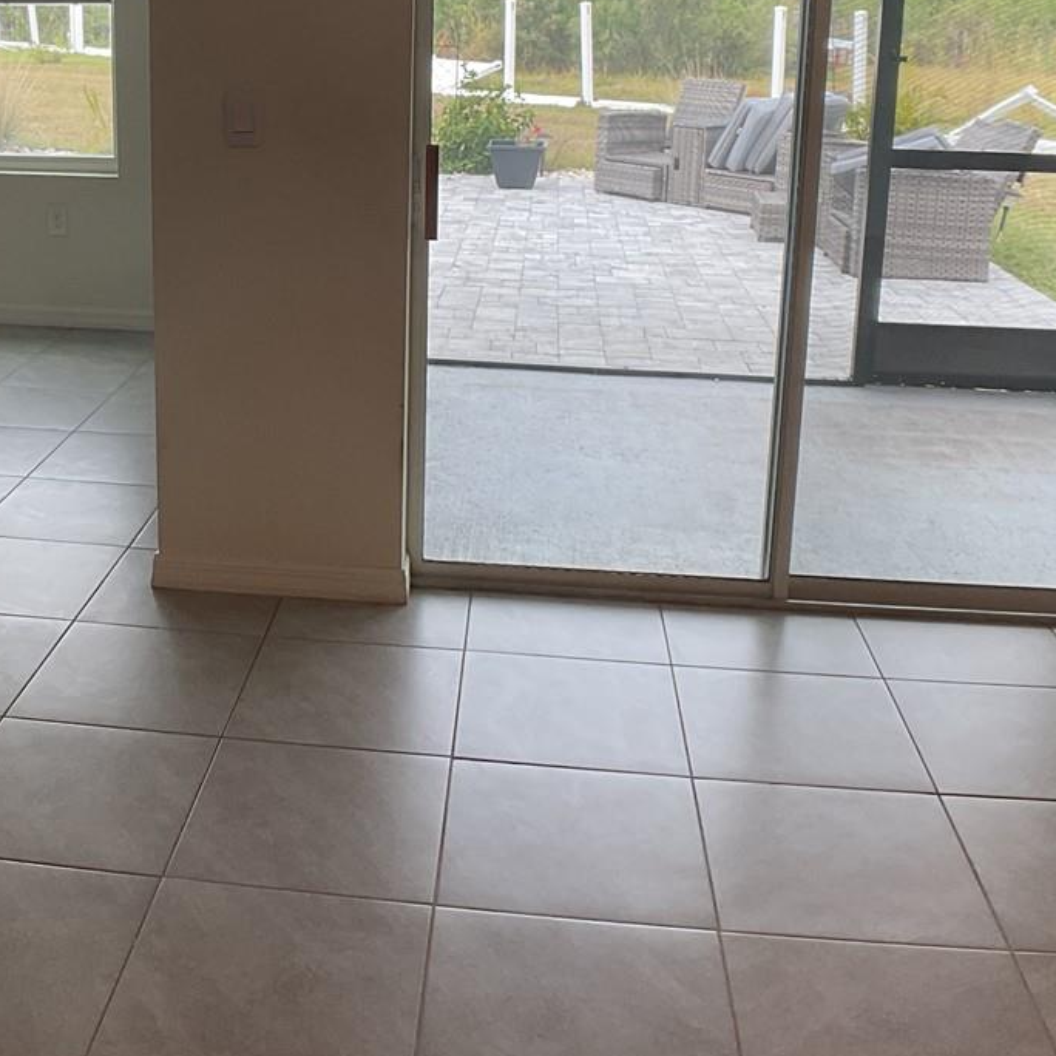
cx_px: 327
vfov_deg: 28.2
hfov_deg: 28.4
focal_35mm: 60
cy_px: 264
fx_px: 2071
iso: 32
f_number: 1.8
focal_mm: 3
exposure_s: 1/120
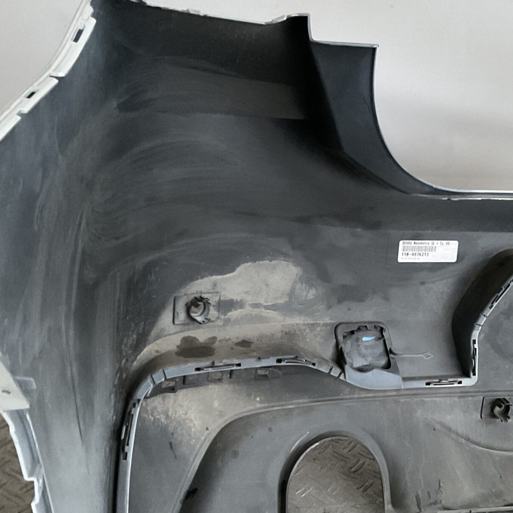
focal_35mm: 54
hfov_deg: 31.0
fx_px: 905
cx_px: 390
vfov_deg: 31.4
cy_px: 332
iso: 320
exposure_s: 1/33
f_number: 1.8
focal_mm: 3
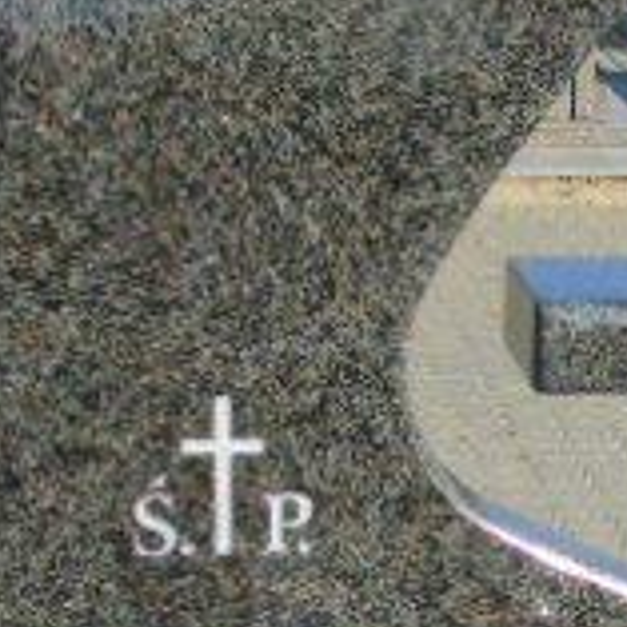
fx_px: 3976
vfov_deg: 9.0
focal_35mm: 194
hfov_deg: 8.9
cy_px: 623
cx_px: 807
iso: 80
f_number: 4.3
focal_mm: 9.6
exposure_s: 1/500
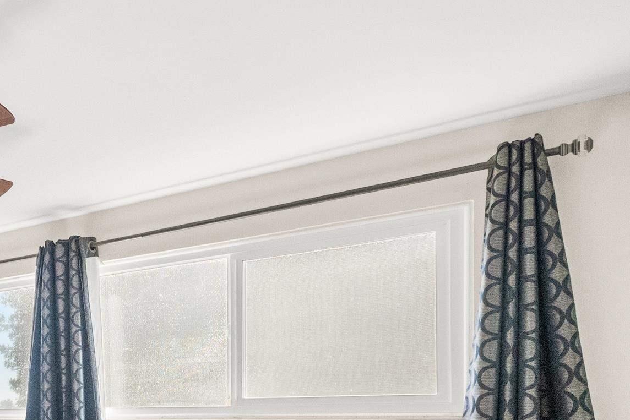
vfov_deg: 33.0
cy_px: 418
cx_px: -190
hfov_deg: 35.4
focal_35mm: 37
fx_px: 648
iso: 5000
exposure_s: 1/200
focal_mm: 14
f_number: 8
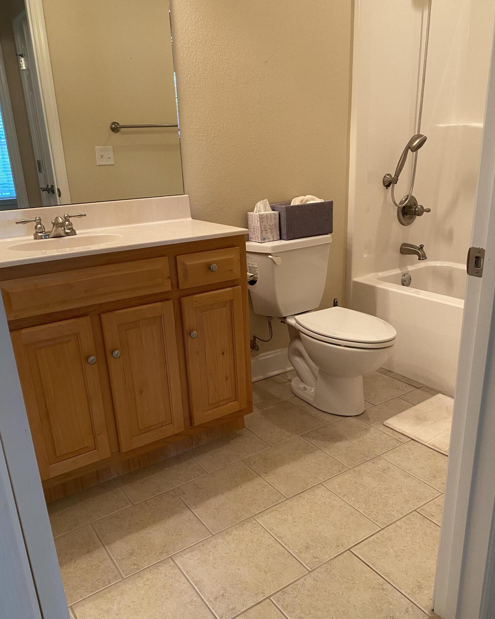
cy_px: 329
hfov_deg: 51.5
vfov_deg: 62.2
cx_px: 247
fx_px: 513
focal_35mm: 28
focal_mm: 4.25
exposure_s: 1/60
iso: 160
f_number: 1.8
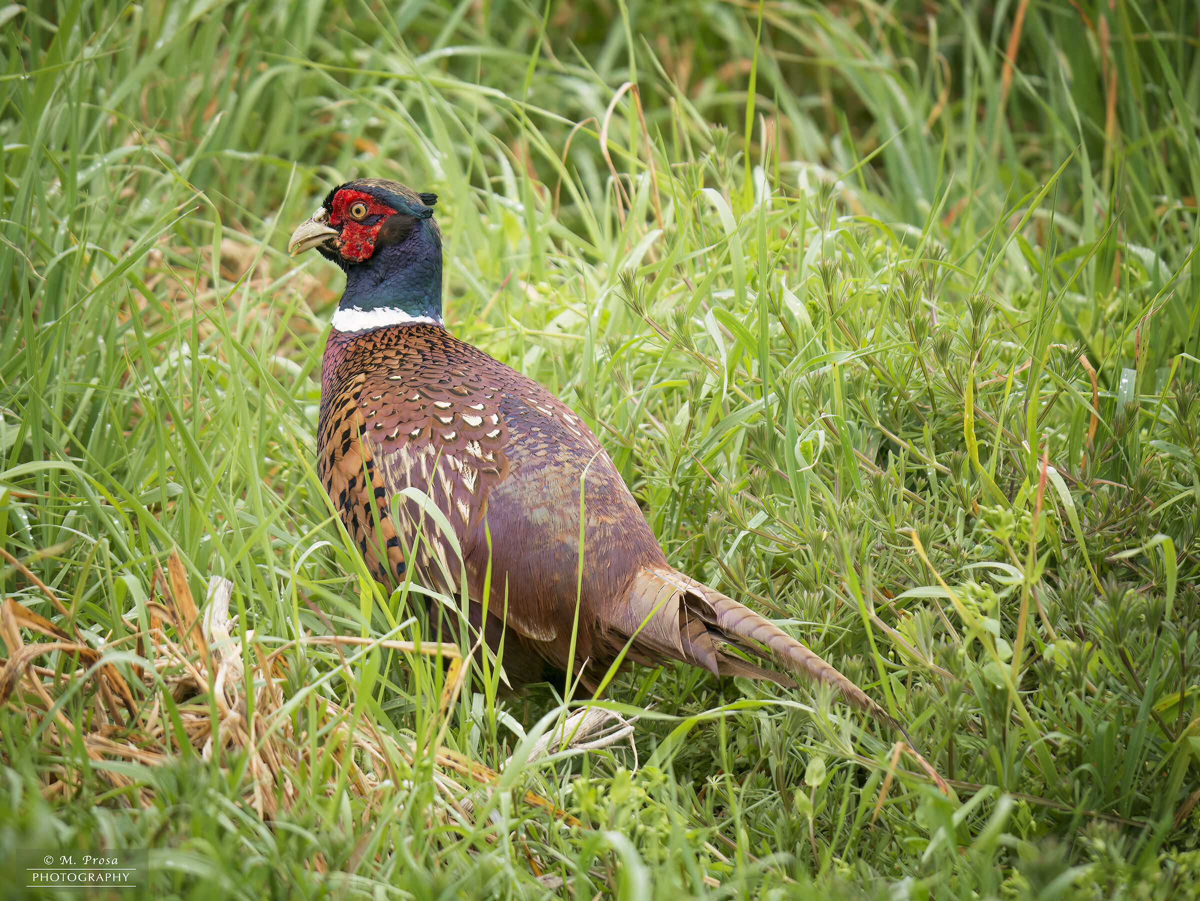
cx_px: 600
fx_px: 15467
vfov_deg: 3.3
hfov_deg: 4.4
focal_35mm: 446
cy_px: 450
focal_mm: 223
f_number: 5.1
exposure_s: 1/640
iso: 400
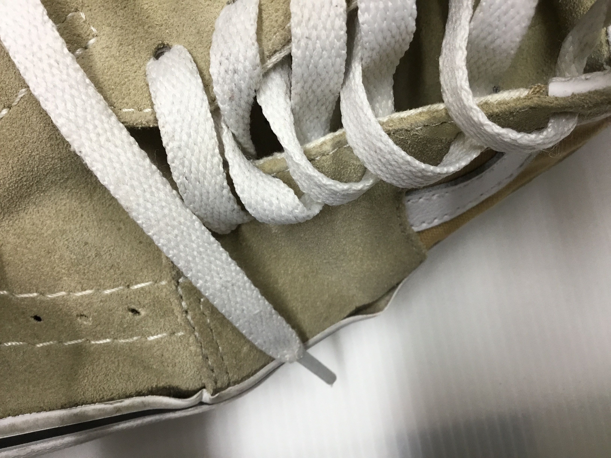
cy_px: 229
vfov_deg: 45.4
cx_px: 306
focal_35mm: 31
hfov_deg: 58.4
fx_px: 547
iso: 40
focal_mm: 3.3
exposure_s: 1/30
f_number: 2.4
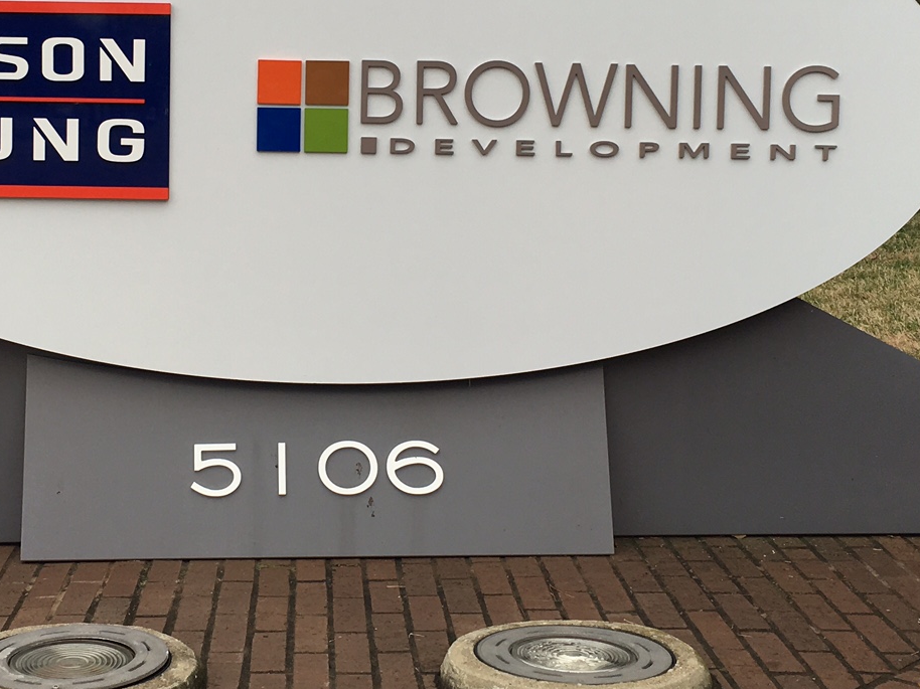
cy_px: 196
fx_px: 1701
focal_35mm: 64
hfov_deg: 30.1
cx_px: 317
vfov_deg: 22.8
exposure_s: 1/206
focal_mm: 4.15
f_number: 2.2
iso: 25
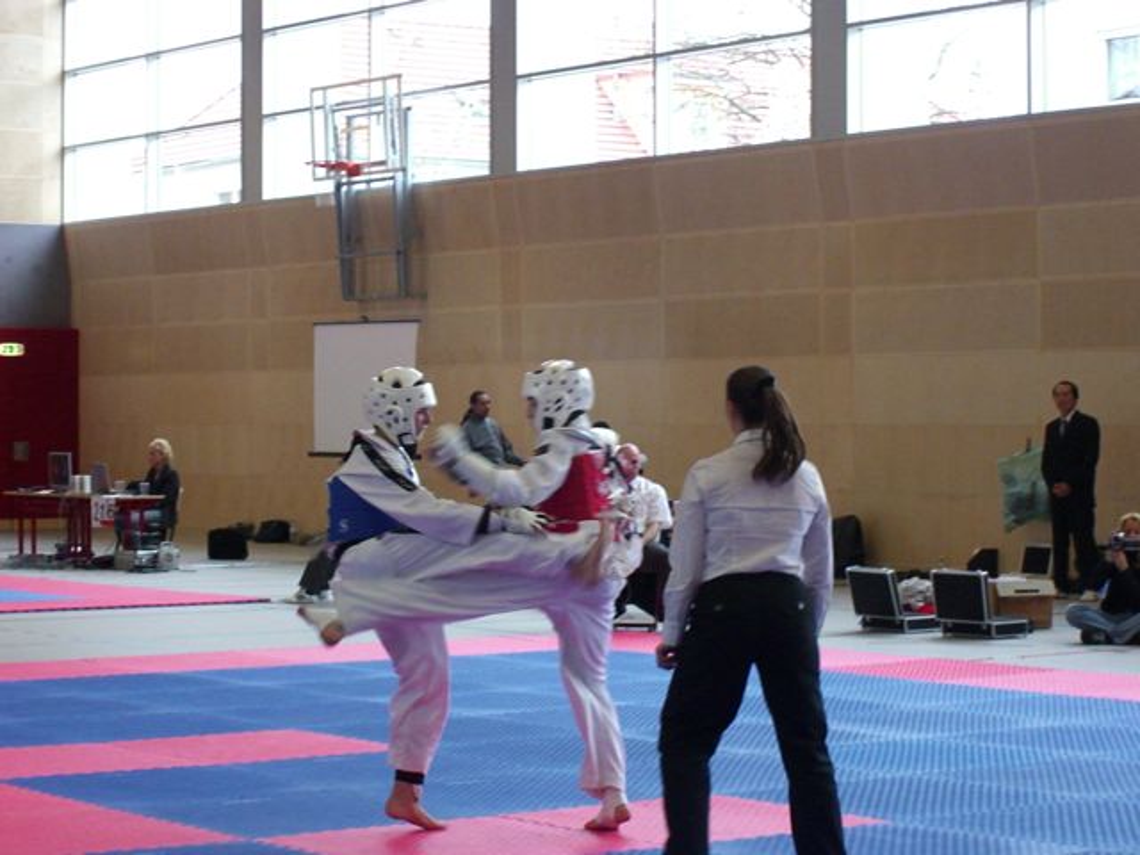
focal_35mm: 95
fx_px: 3129
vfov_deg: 15.6
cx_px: 570
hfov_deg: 20.7
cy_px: 428
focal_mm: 19.7
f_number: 4.8
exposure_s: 1/125
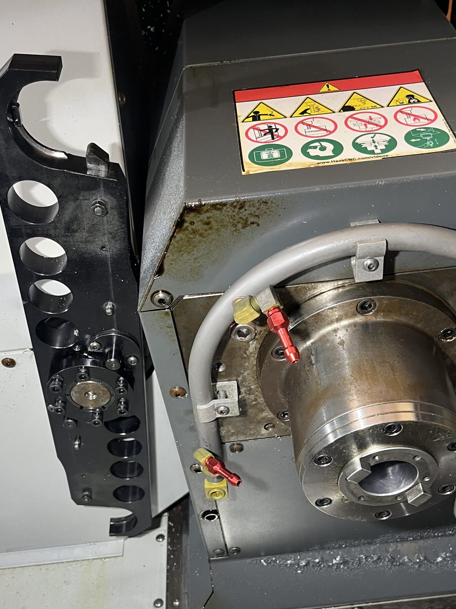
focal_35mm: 37
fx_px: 650
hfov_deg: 38.5
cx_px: 269
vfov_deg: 49.5
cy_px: 389
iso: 200
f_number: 1.6
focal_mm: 5.1
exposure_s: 1/60
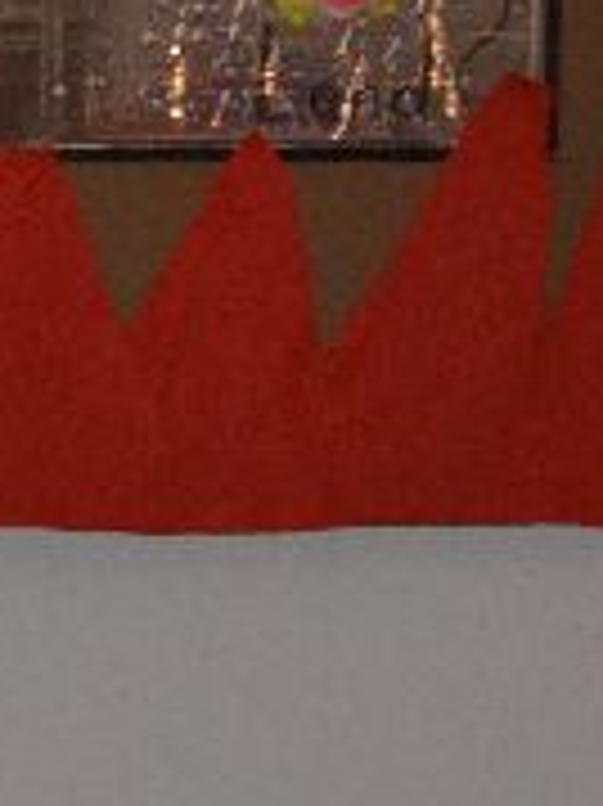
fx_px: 8441
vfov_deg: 5.4
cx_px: -428
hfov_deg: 4.1
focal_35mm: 363
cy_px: 1220
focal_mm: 44
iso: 3200
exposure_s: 1/60
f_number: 4.5
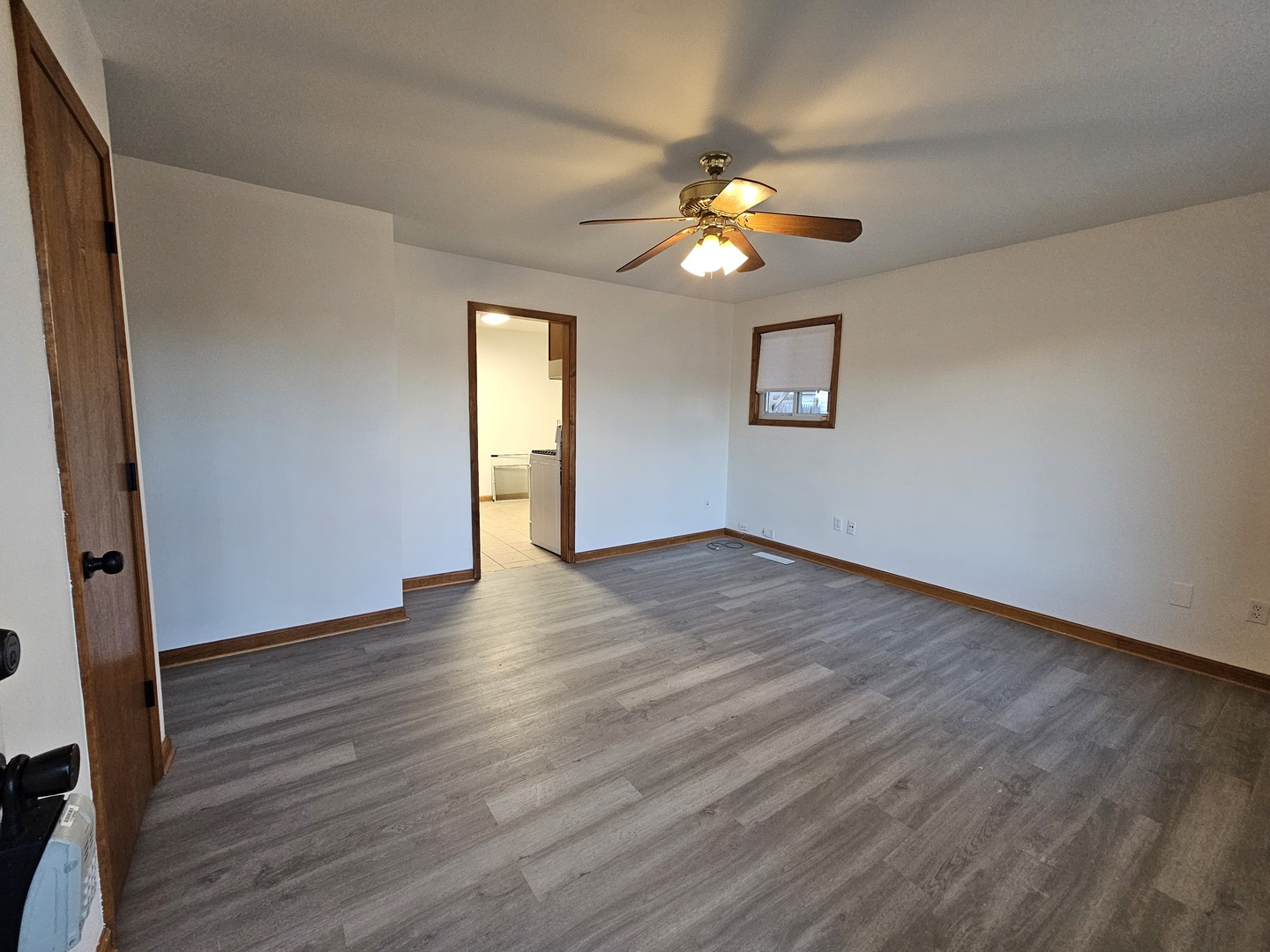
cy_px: 476
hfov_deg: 106.2
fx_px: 477
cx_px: 635
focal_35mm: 13
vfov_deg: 89.9
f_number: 2.2
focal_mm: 2.2
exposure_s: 1/60
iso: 320
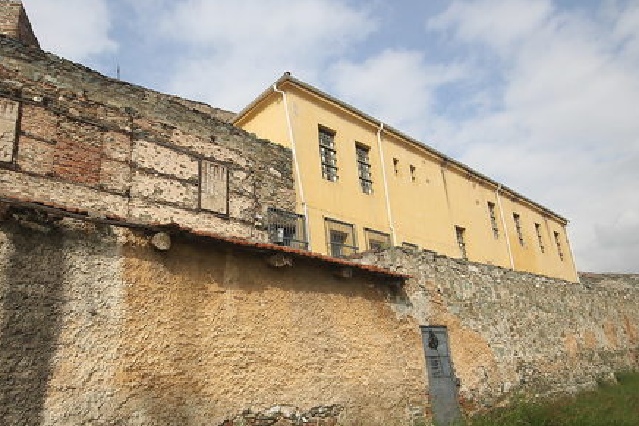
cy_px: 256
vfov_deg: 56.8
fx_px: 391
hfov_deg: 77.3
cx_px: 243
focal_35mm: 22
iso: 100
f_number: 10
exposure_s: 1/200
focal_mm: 10
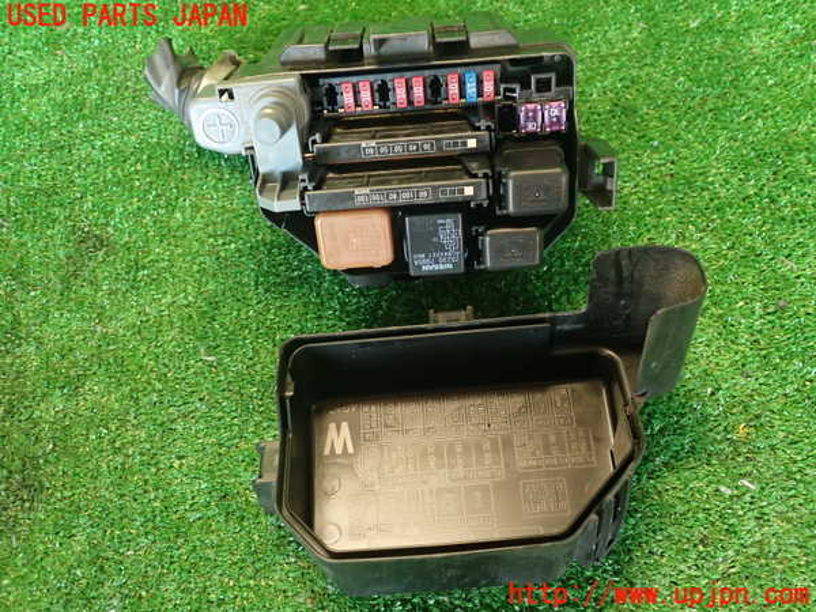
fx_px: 754
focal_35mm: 32
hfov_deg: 56.8
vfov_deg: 44.2
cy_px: 306
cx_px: 408
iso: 400
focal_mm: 5.79
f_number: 2.4
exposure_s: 1/30
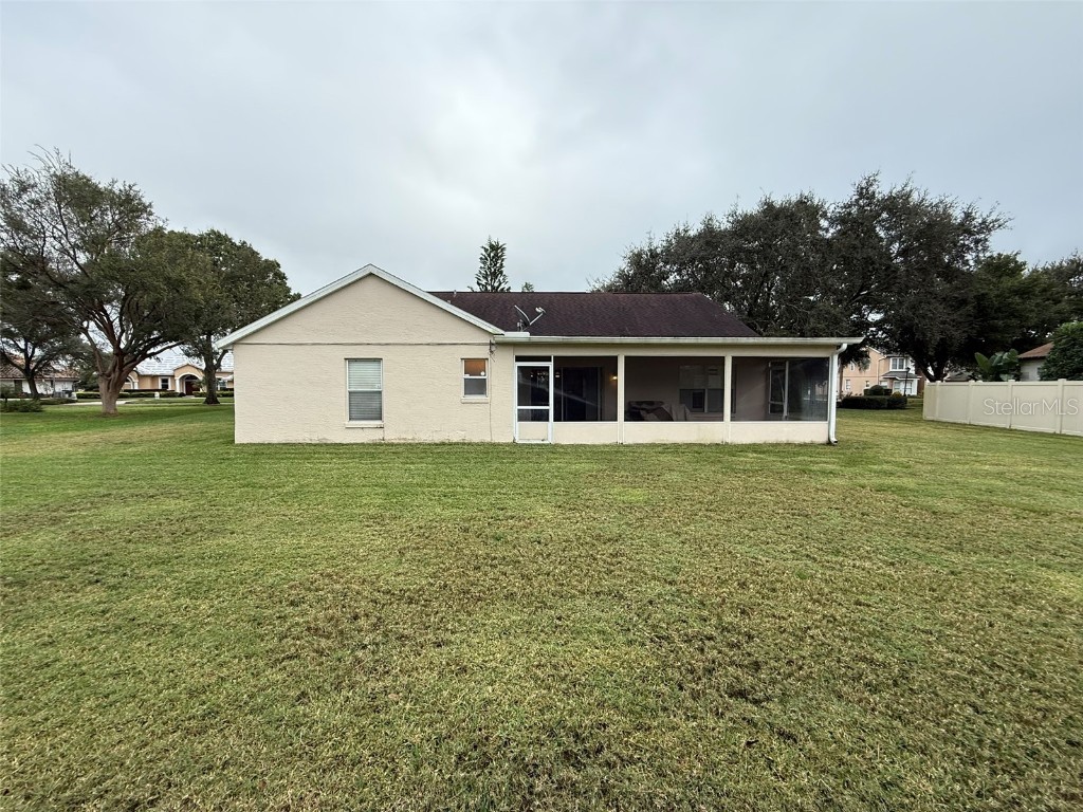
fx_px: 438
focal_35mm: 14
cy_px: 406
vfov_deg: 85.7
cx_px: 542
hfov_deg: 102.1
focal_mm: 2.22
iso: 64
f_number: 2.2
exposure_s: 1/830
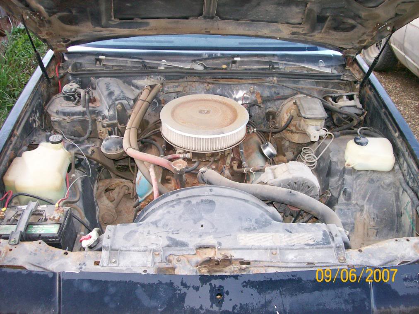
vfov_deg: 39.6
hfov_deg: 51.4
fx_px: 436
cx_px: 210
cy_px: 157
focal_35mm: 36
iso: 140
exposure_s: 1/70
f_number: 2.7
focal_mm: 6
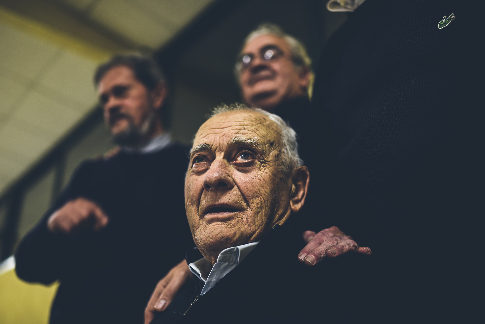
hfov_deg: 54.4
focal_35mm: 35
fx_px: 472
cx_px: 242
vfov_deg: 37.9
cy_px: 162
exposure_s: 1/100
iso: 640
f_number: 1.4
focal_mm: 35
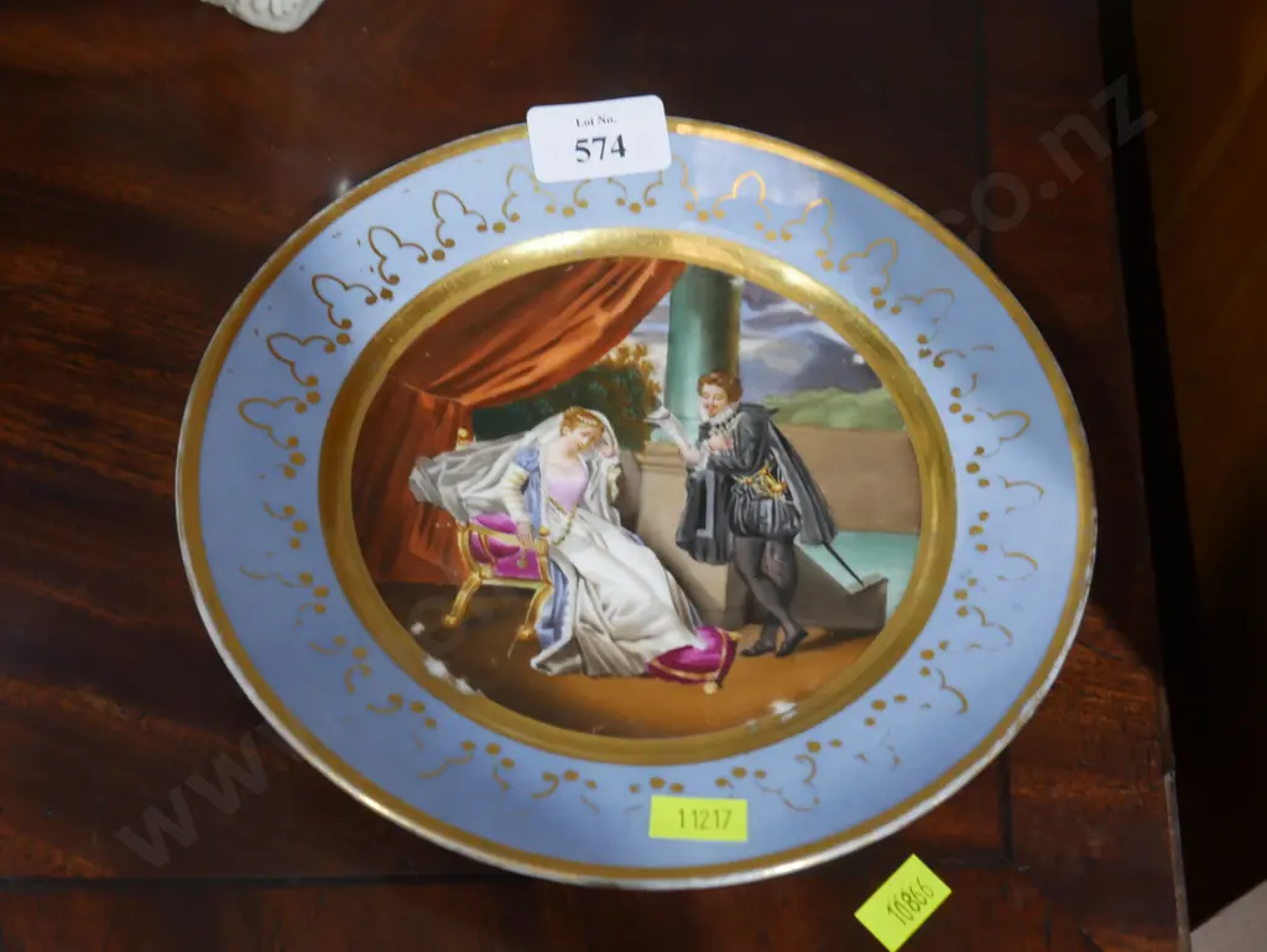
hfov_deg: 46.8
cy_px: 476
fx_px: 1465
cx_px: 634
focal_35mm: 40
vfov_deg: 36.0
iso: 640
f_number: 4.4
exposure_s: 1/60
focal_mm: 20
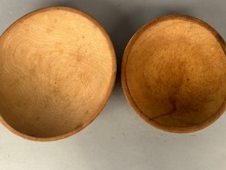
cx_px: 114
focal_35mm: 31
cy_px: 79
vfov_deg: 45.4
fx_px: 202
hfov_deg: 58.3
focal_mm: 5.7
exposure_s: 1/60
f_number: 1.5
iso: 160
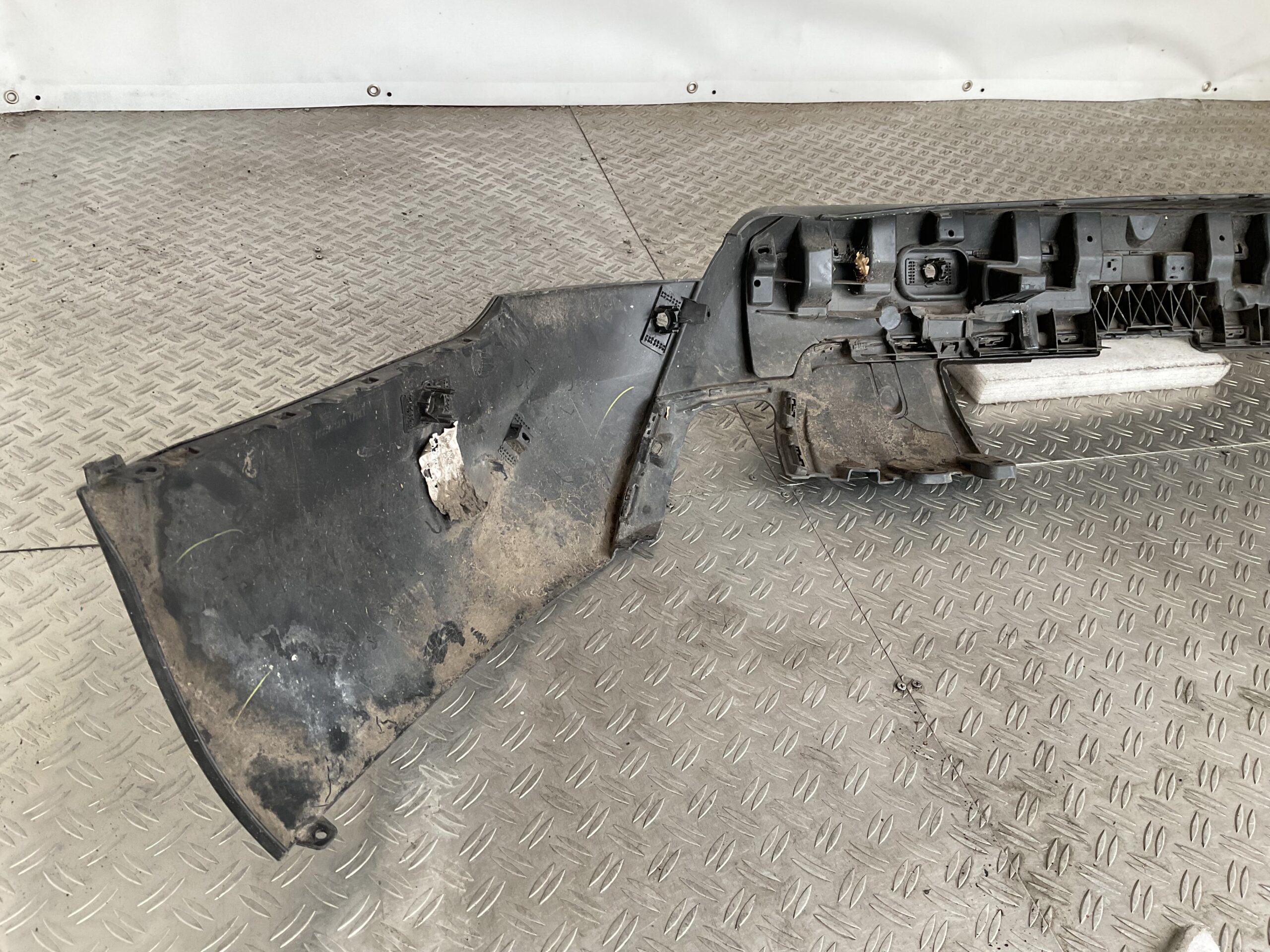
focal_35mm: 29
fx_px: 1064
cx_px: 635
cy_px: 476
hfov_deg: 61.7
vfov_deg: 48.2
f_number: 1.8
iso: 50
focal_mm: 3
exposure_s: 1/100
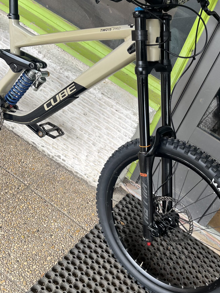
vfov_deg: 48.8
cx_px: 156
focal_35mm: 38
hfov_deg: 37.1
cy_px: 168
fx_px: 322
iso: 50
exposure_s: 1/122
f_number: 1.6
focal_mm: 5.1
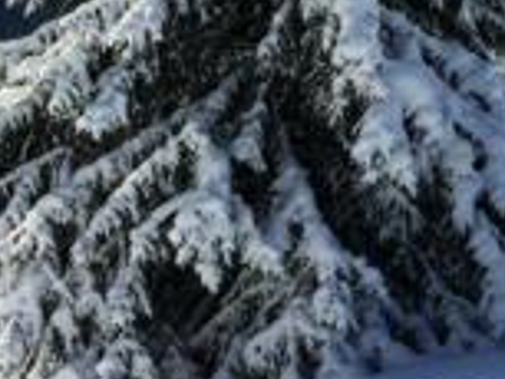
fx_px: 1621
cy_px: -89
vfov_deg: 13.0
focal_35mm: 111
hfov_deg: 17.6
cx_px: 408
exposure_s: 1/5882
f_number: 2.2
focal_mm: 4.15
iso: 40
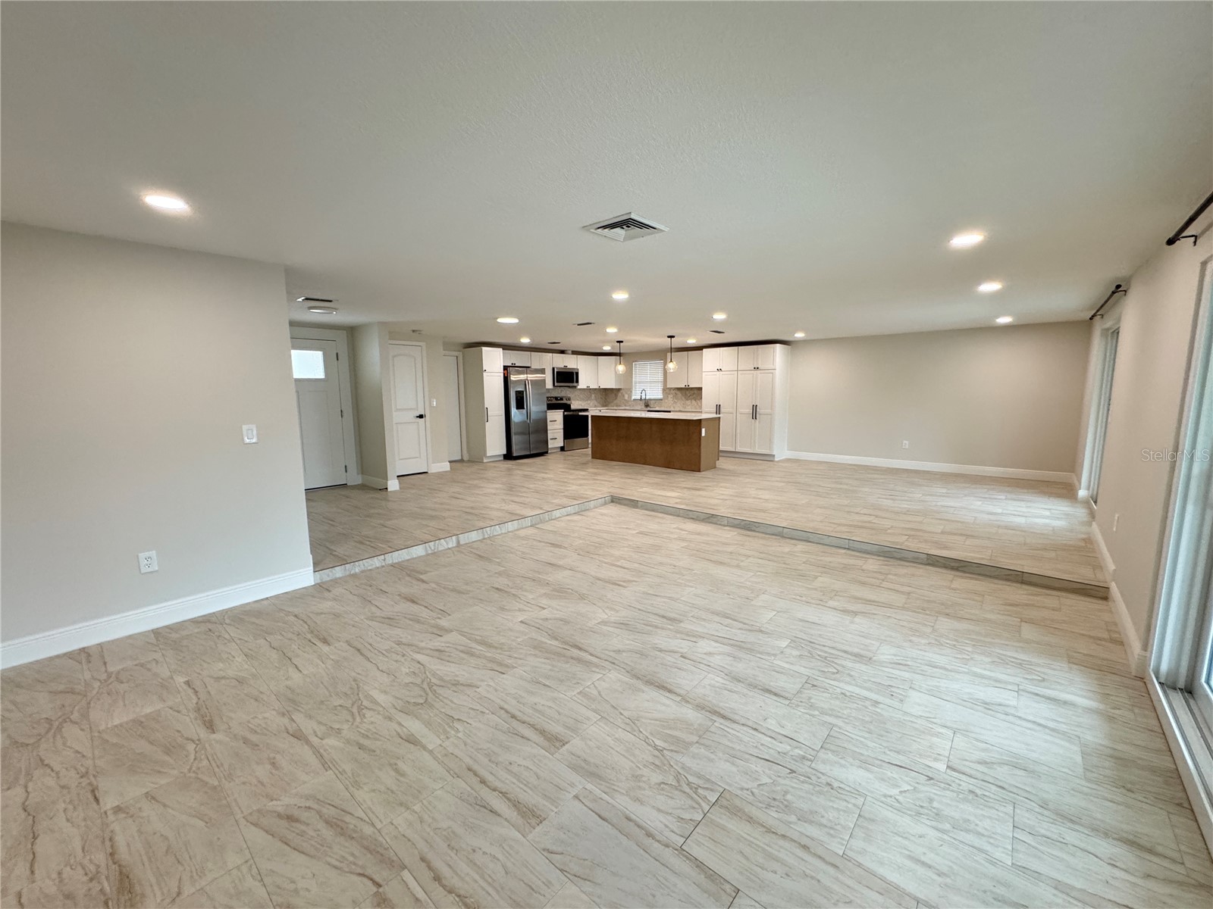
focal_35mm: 14
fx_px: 491
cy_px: 454
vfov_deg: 85.7
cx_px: 606
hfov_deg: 102.1
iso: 250
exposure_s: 1/120
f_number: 2.2
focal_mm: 2.22
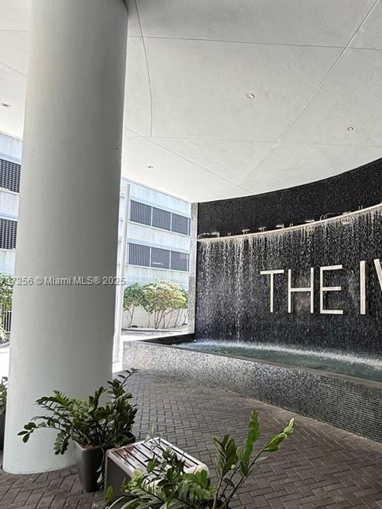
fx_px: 382
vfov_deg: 67.1
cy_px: 281
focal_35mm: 26
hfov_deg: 48.3
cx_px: 335
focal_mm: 2.22
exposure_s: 1/99
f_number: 2.2
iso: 100
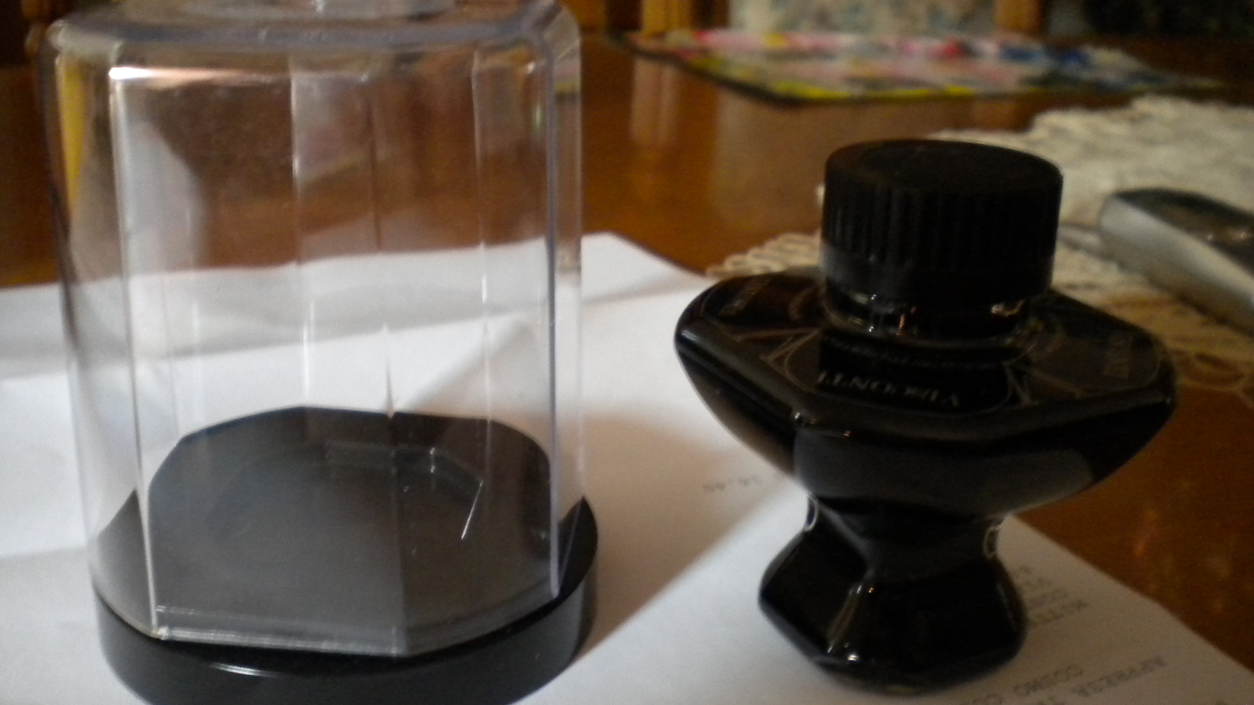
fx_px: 1297
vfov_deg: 30.4
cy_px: 409
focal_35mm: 39
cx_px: 619
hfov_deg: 51.6
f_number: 3.1
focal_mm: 6.3
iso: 589
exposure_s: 1/8.8
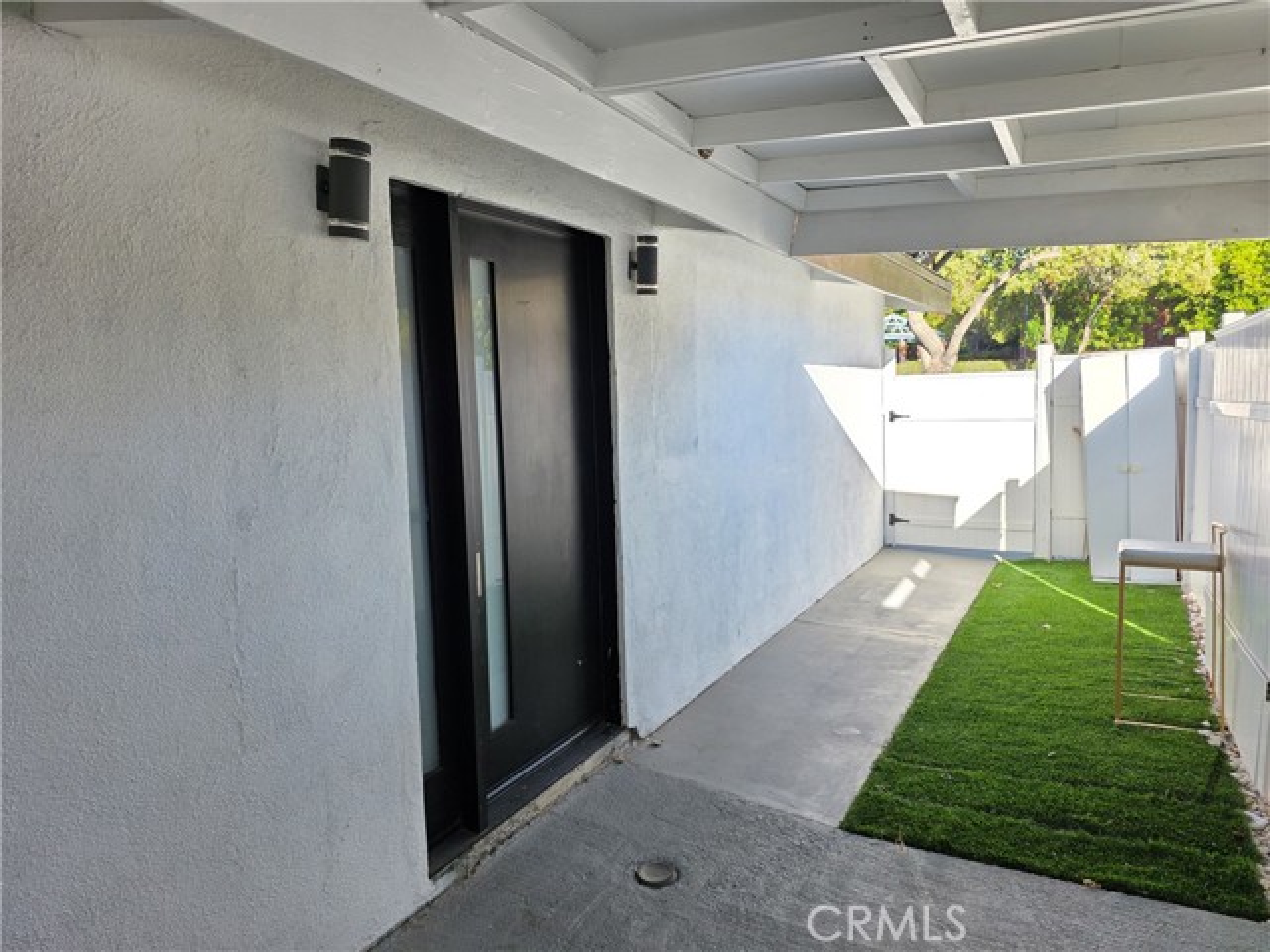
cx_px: 635
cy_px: 476
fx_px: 844
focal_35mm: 23
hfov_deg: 73.9
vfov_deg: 58.9
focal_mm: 6.3
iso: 25
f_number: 1.7
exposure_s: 1/359
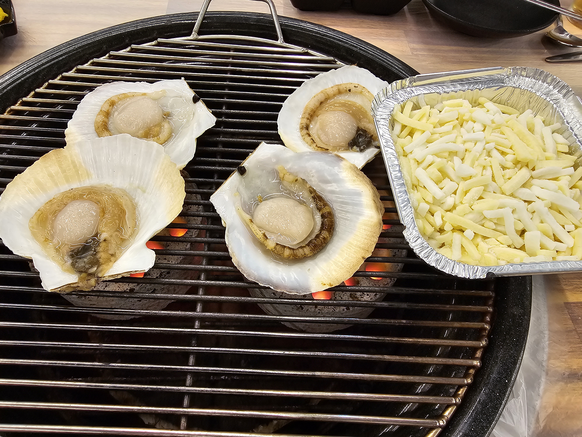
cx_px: 291
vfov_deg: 89.9
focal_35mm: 13
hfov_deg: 106.2
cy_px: 218
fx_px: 219
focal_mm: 2.2
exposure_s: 1/60
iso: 160
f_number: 2.2
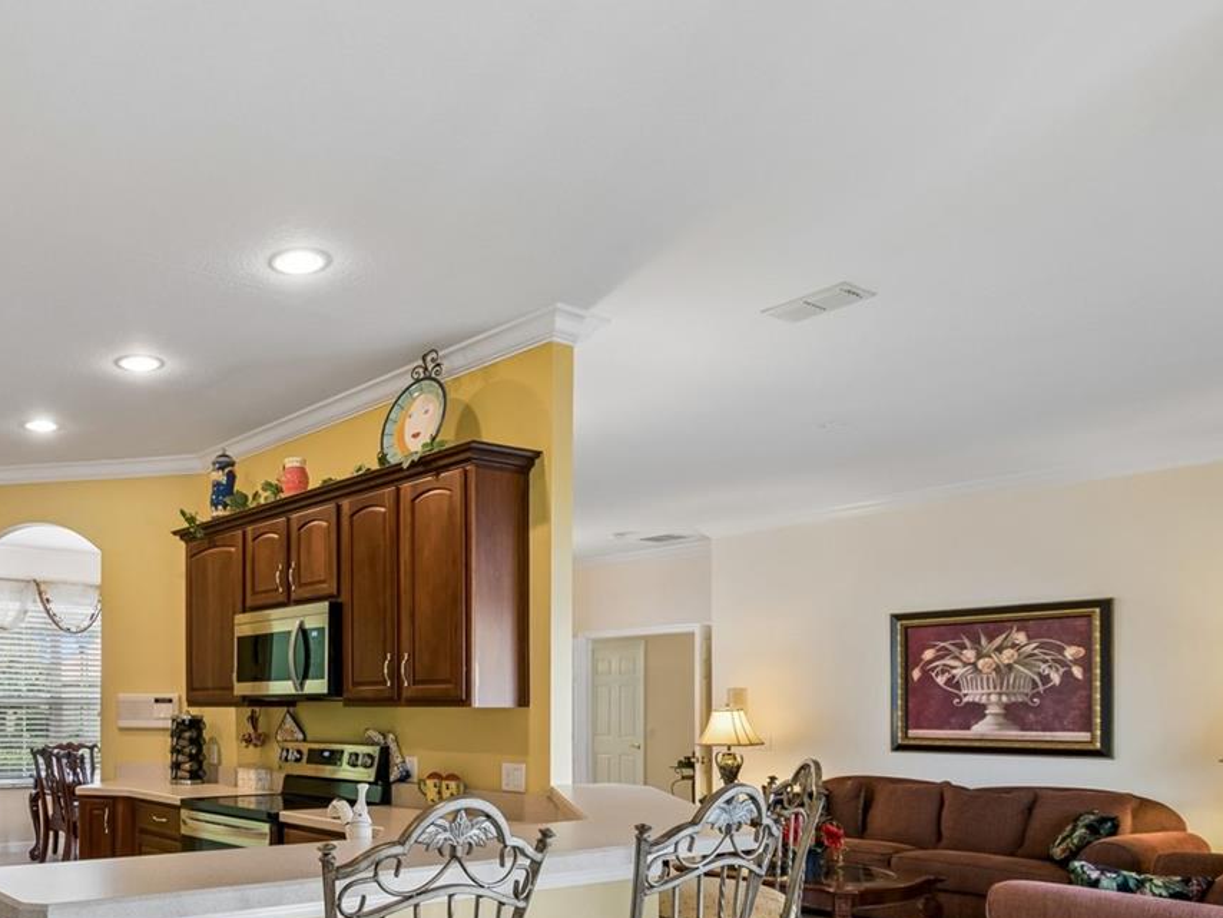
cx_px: 216
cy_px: 693
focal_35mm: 27
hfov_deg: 59.3
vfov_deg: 49.3
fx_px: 954
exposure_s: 1/8
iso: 100
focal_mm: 10
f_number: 7.1
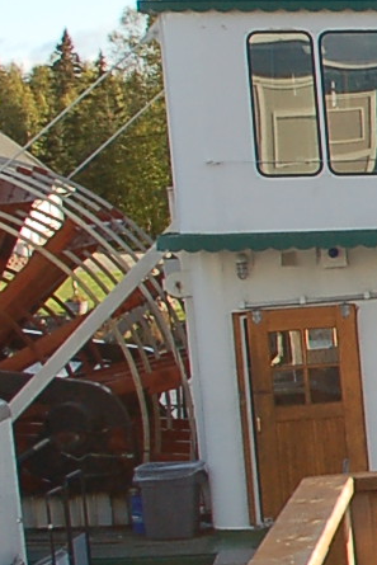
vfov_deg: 12.3
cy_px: 325
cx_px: 1320
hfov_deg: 6.9
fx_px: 2621
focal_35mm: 167
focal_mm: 22
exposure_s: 1/250
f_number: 8
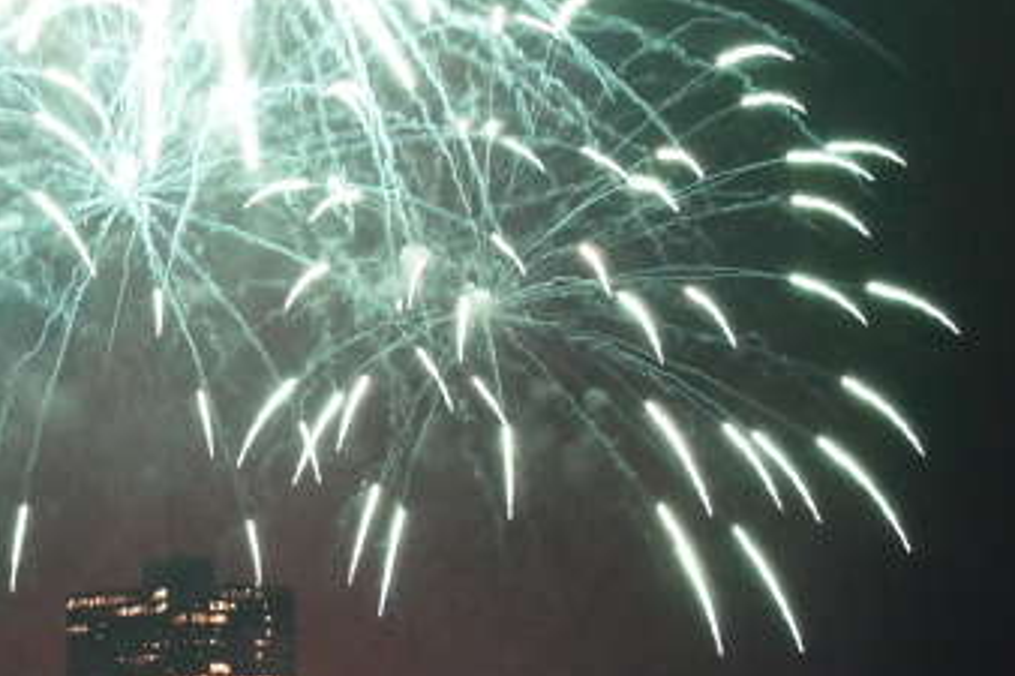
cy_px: 517
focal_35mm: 240
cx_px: -366
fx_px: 6757
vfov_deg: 5.7
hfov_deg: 8.5
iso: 800
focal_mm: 45
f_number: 9
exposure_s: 1.6
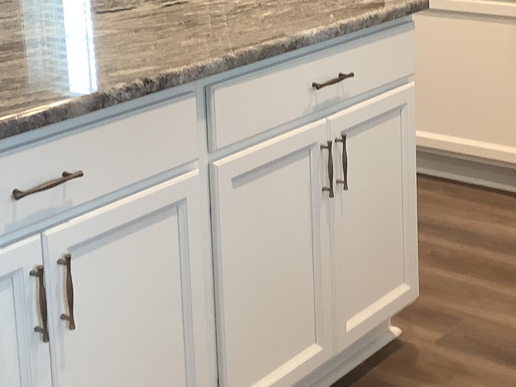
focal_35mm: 74
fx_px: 1103
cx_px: 356
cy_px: 33
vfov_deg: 19.5
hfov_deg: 26.1
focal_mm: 3.3
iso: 125
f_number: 2.4
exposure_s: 1/50
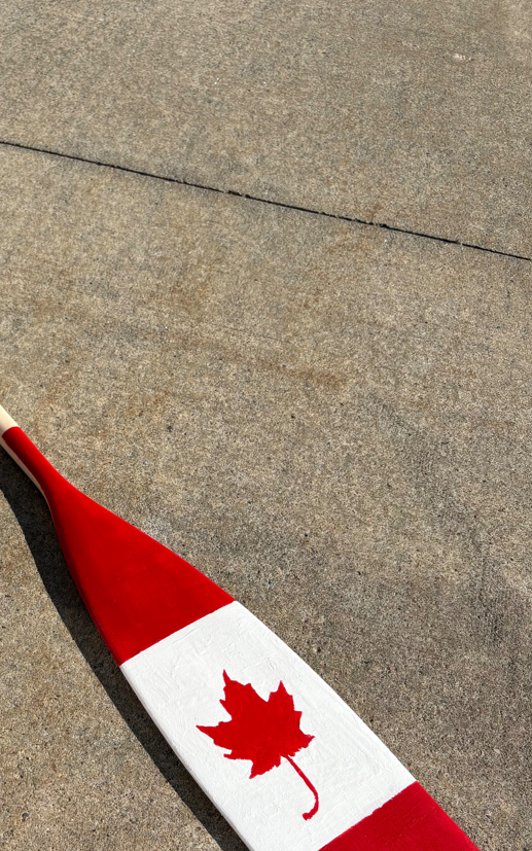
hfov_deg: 30.9
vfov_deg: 48.2
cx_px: 81
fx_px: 928
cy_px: 587
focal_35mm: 40
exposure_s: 1/5348
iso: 50
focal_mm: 5.96
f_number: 1.6
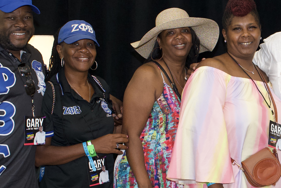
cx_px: 327
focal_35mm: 134
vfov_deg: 10.2
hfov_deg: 14.8
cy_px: 125
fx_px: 1046
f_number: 4.5
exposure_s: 1/250
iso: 2000
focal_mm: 35
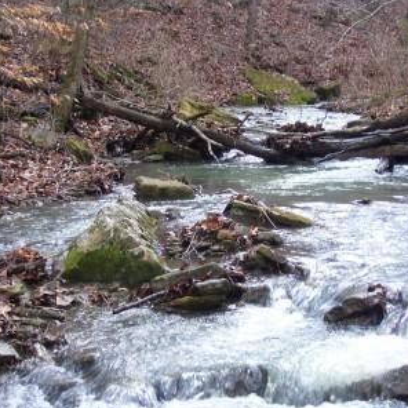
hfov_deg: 25.3
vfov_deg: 25.4
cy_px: 204
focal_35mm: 68
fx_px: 907
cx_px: 248
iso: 80
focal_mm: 9.4
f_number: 3.4
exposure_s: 1/90
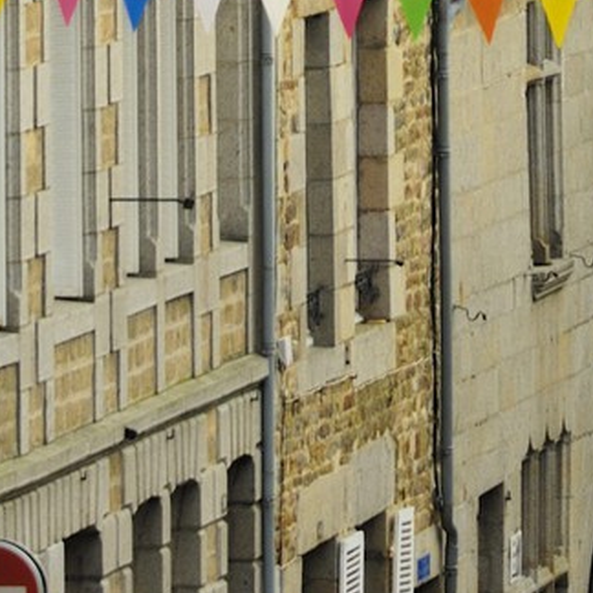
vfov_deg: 3.2
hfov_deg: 3.2
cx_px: 803
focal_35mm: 541
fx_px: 10485
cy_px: -818
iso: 100
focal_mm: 86
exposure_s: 1/160
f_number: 4.8
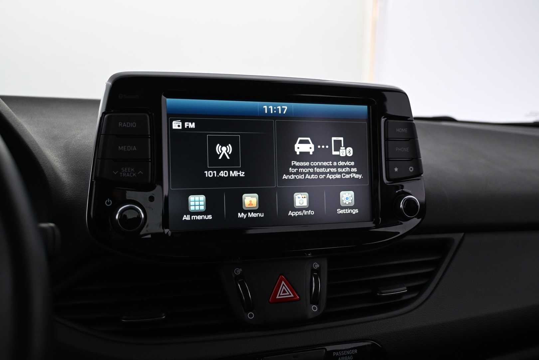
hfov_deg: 51.3
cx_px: 270
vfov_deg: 35.5
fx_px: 561
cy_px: 180
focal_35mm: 38
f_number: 4.2
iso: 1000
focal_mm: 25
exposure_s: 1/40
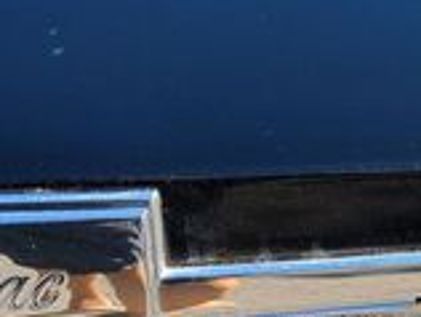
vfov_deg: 13.9
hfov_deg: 17.8
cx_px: 512
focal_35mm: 105
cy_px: 333
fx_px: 1279
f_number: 1.8
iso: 40
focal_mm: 5.4
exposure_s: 1/859
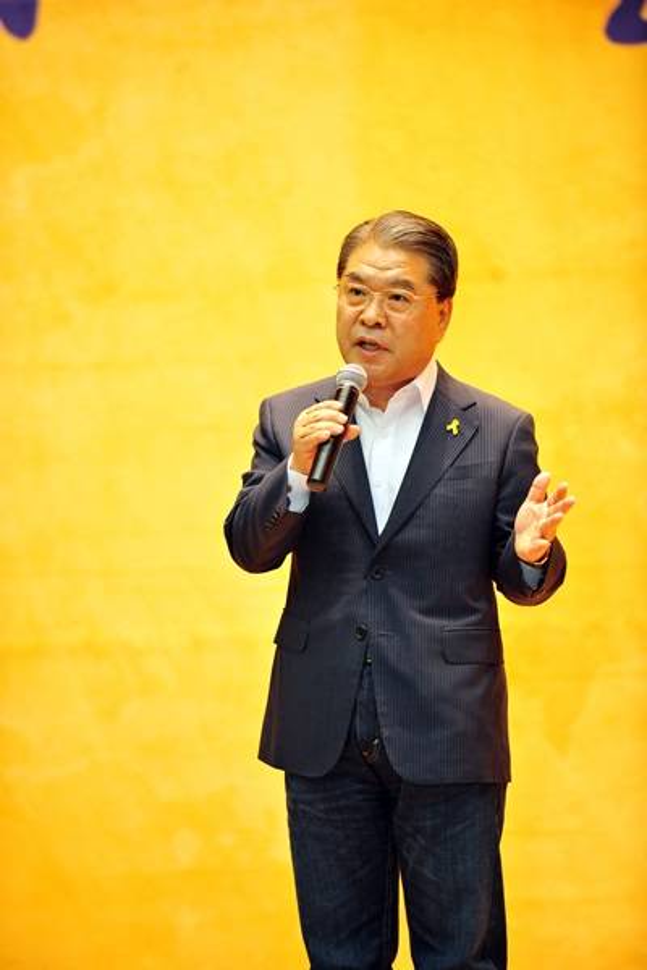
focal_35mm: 200
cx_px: 324
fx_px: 5391
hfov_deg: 6.9
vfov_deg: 10.3
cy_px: 485
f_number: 5
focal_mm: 200
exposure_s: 1/125
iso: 1250
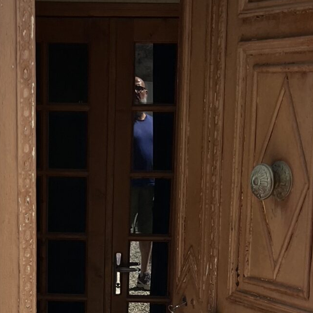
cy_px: 321
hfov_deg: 19.0
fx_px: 931
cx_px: 87
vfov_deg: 18.5
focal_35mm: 91
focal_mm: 5.1
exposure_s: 1/913
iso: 50
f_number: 1.6
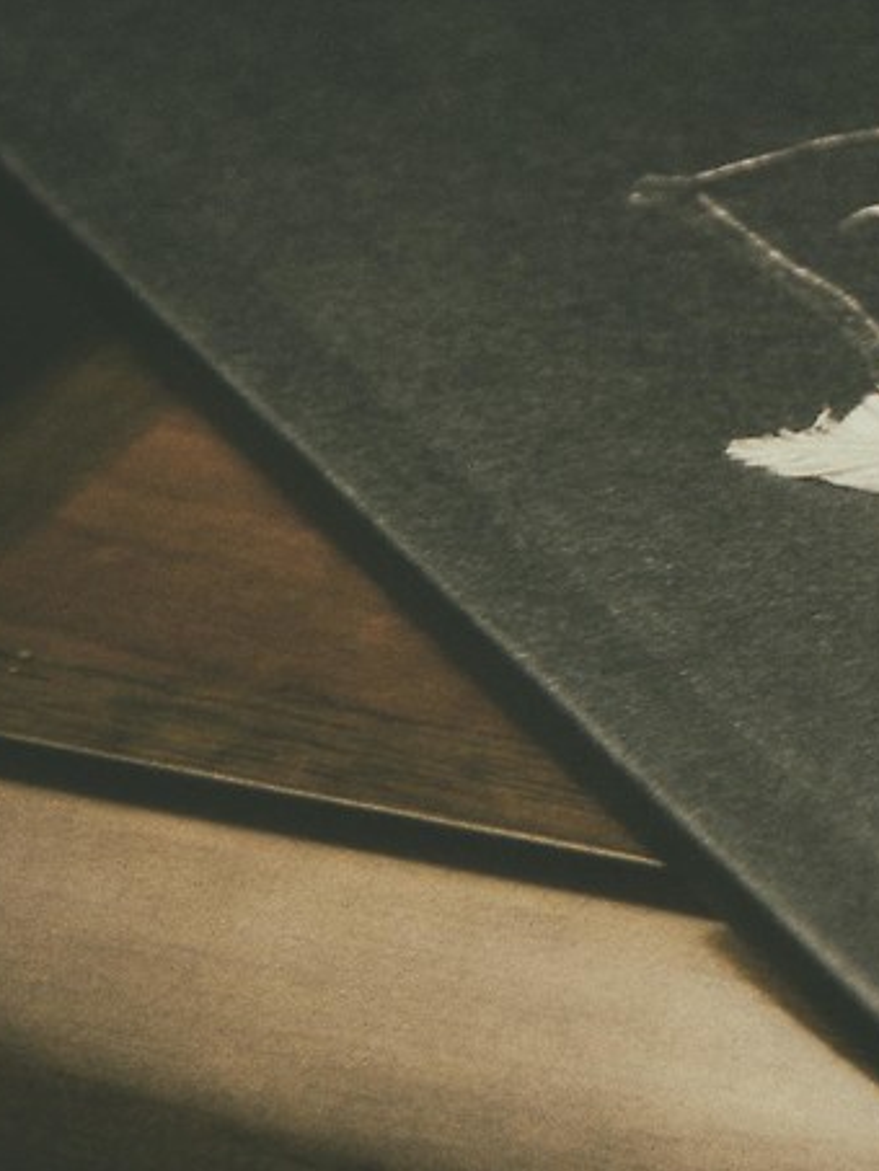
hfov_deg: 3.8
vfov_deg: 5.2
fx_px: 12927
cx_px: 2653
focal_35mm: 382
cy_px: 34
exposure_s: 1/100
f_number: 2.8
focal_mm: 50
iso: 100
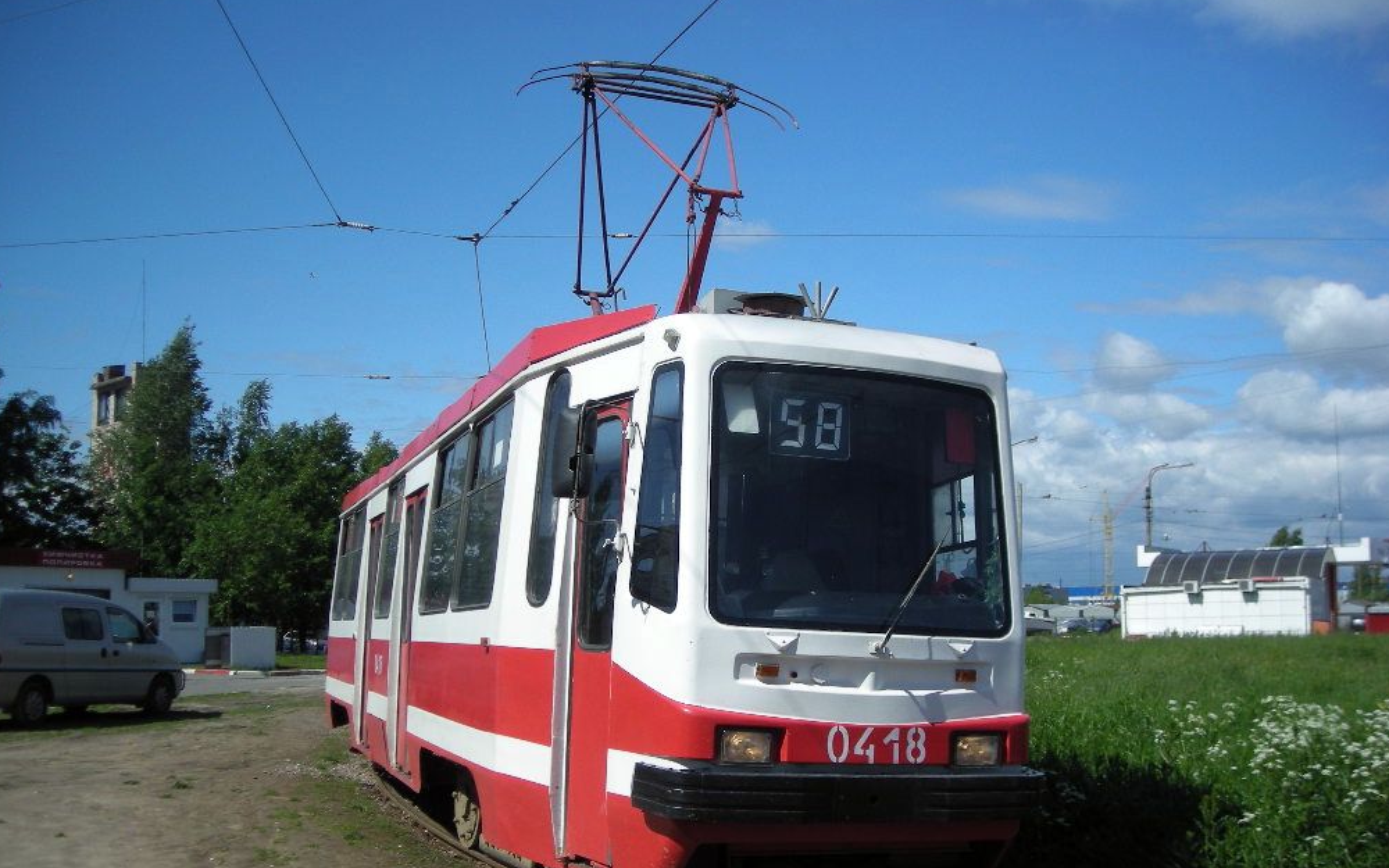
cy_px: 493
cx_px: 697
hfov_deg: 51.5
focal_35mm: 38
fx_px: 1438
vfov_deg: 33.5
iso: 50
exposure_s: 1/349
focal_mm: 5.7
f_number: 5.7
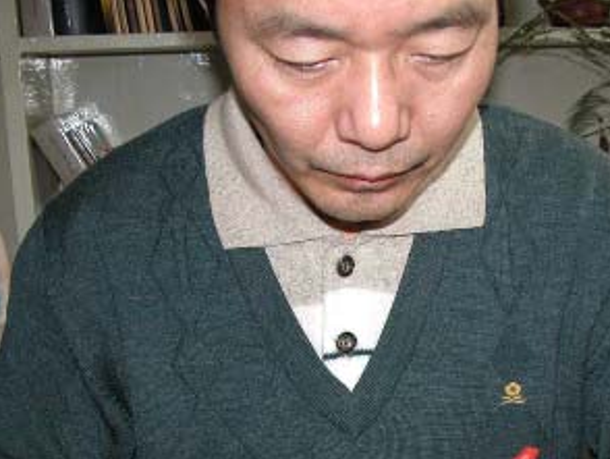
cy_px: 347
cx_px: 396
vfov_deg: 27.7
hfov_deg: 36.5
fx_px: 917
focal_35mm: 52
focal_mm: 8.9
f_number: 2.8
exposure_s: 1/60
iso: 100
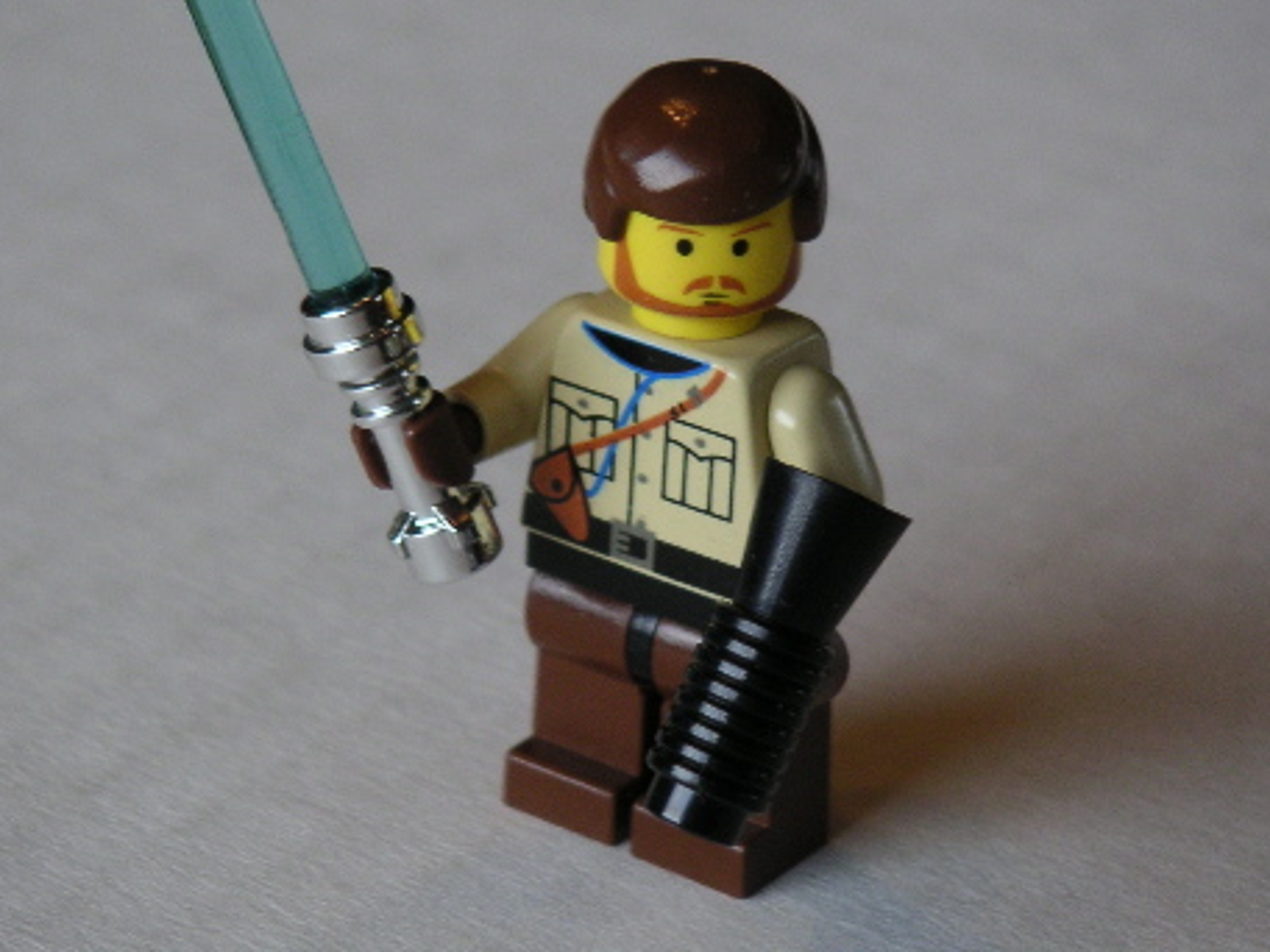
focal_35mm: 146
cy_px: 342
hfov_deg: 13.5
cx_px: 571
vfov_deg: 10.2
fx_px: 5356
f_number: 3.6
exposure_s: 1/111
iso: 100
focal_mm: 17.1
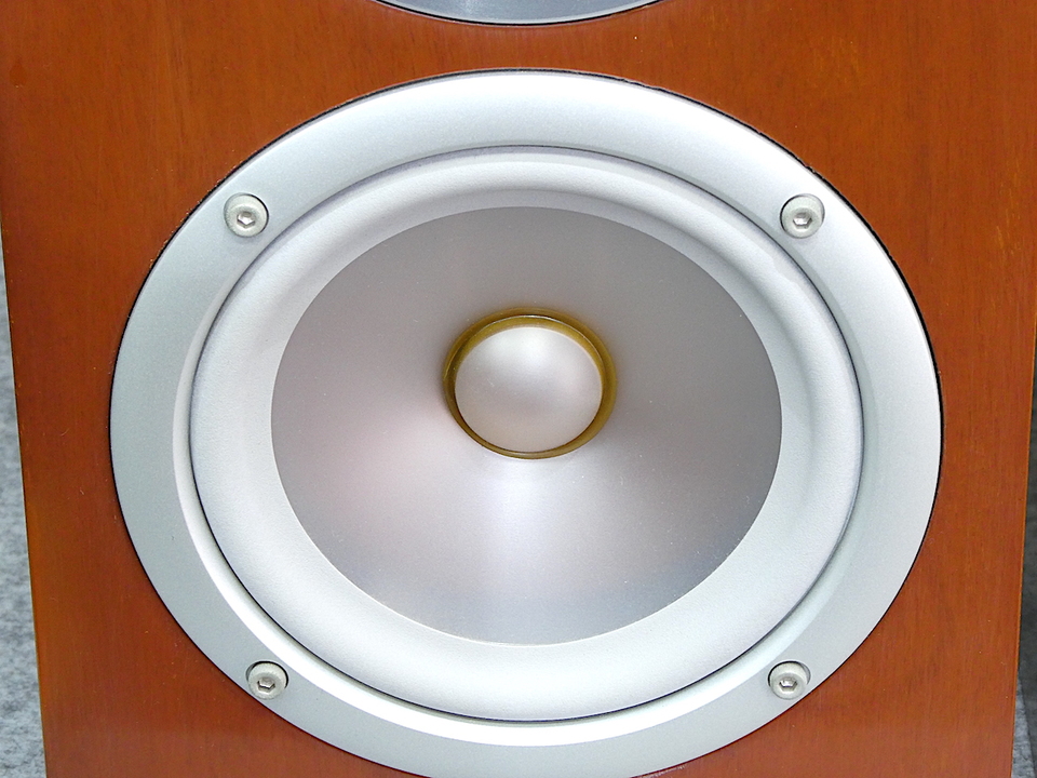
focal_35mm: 135
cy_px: 389
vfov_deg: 11.0
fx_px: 4044
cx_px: 518
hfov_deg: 14.6
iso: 400
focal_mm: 24.2
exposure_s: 1/8
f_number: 5.6
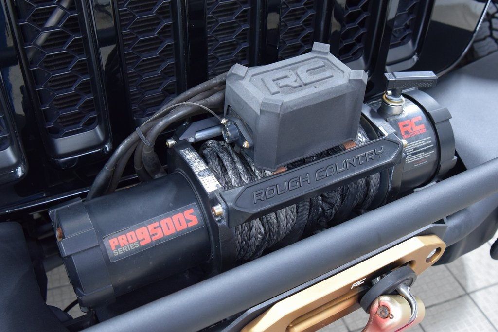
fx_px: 498
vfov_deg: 36.9
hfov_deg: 53.1
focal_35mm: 36
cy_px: 166
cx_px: 249
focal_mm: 24
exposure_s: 1/15
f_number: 5.6
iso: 1600
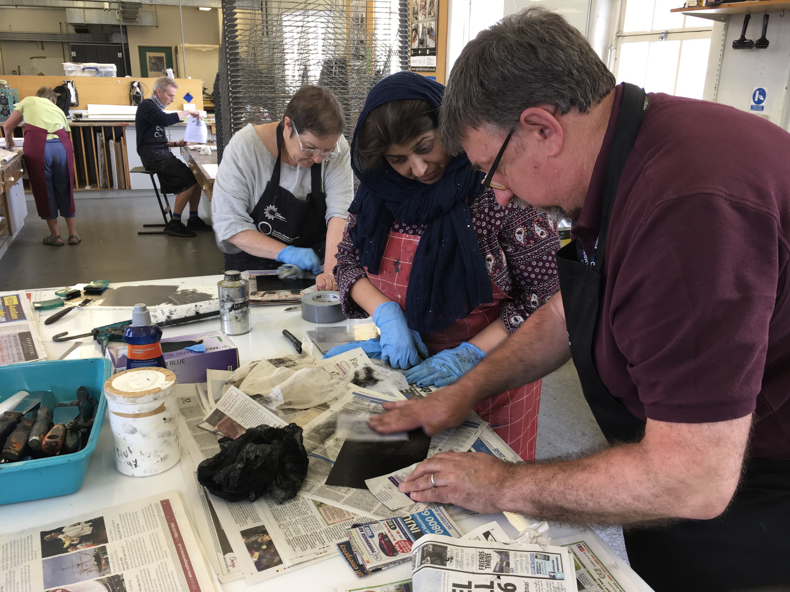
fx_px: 662
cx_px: 395
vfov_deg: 48.2
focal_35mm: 29
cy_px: 296
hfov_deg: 61.7
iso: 40
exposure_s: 1/33
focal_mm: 4.15
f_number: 2.2
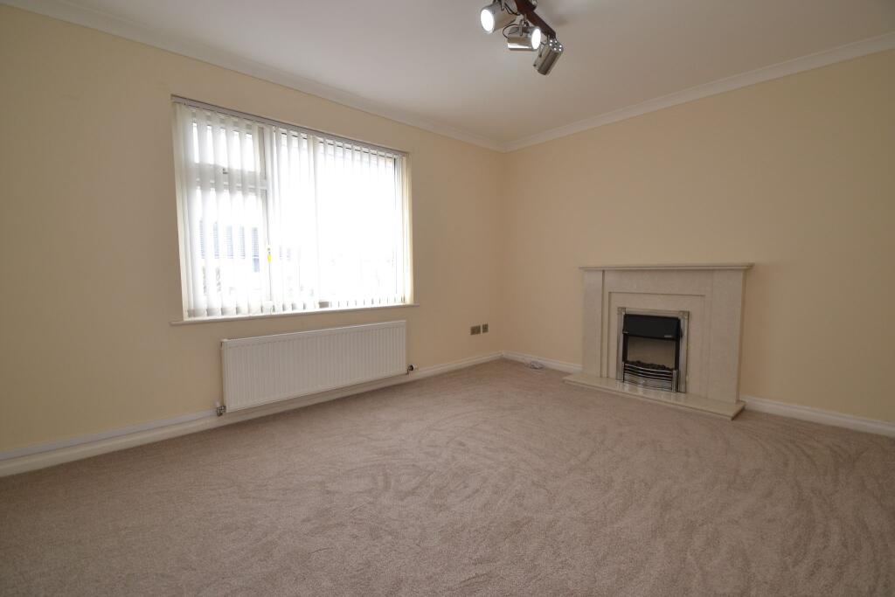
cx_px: 448
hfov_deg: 100.4
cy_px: 298
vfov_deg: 77.3
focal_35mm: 15
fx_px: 373
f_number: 4.5
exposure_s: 1/80
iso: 400
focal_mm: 10
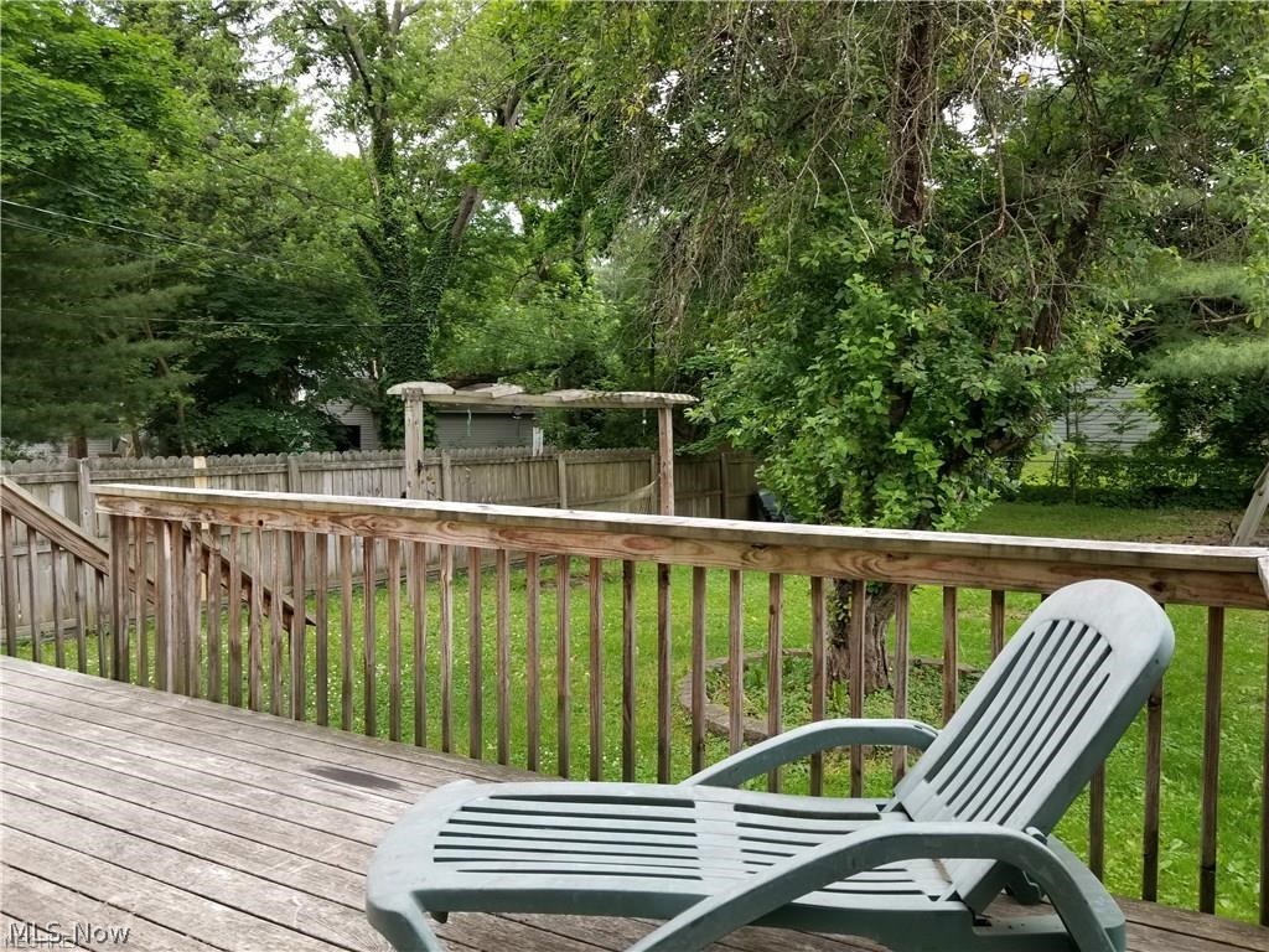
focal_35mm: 26
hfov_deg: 67.3
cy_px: 476
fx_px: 953
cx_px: 634
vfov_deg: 53.1
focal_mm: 4.25
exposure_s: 1/50
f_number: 1.7
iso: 64
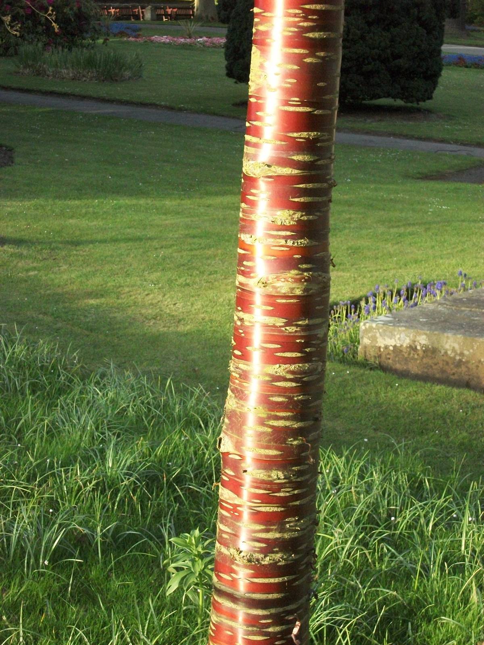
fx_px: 1435
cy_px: 322
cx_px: 242
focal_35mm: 77
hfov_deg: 19.1
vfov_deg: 25.3
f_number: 4.6
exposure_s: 1/500
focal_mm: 13.7
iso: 433
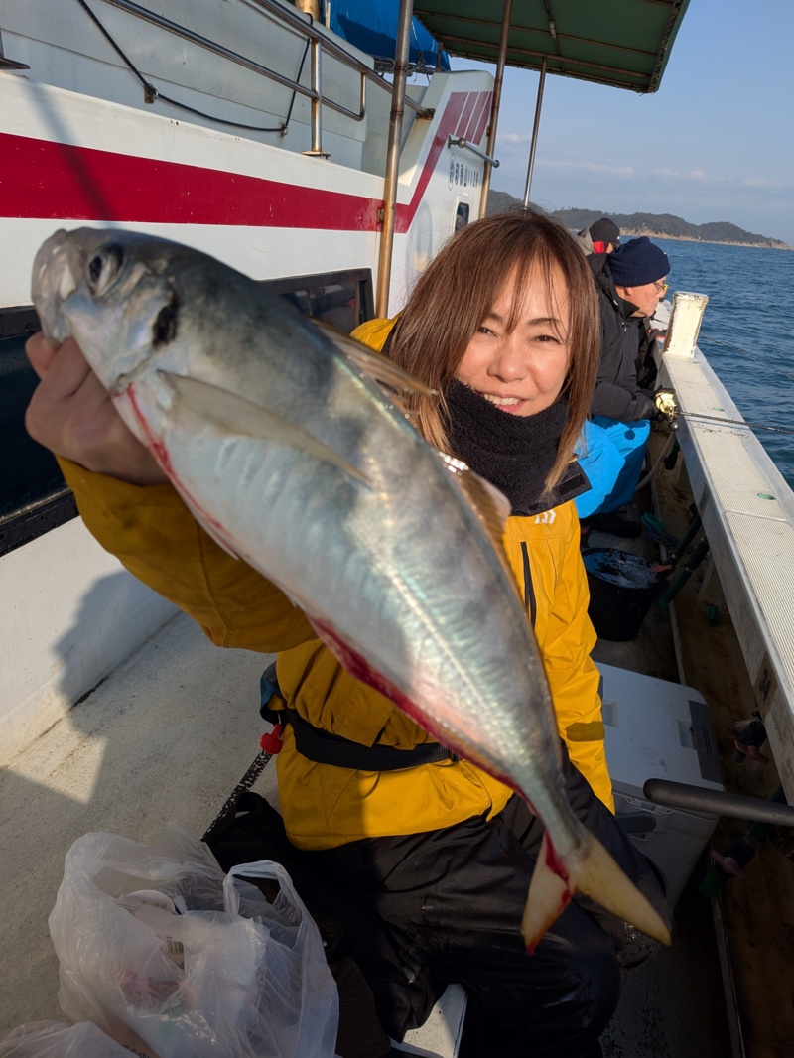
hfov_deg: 56.8
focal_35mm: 24
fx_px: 734
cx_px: 397
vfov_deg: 71.6
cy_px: 529
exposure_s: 1/2933
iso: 40
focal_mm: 4.53
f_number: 1.7
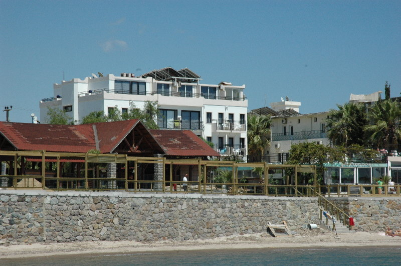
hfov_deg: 19.5
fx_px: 1169
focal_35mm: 105
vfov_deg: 13.0
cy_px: 133
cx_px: 200
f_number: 14
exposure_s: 1/800
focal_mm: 70
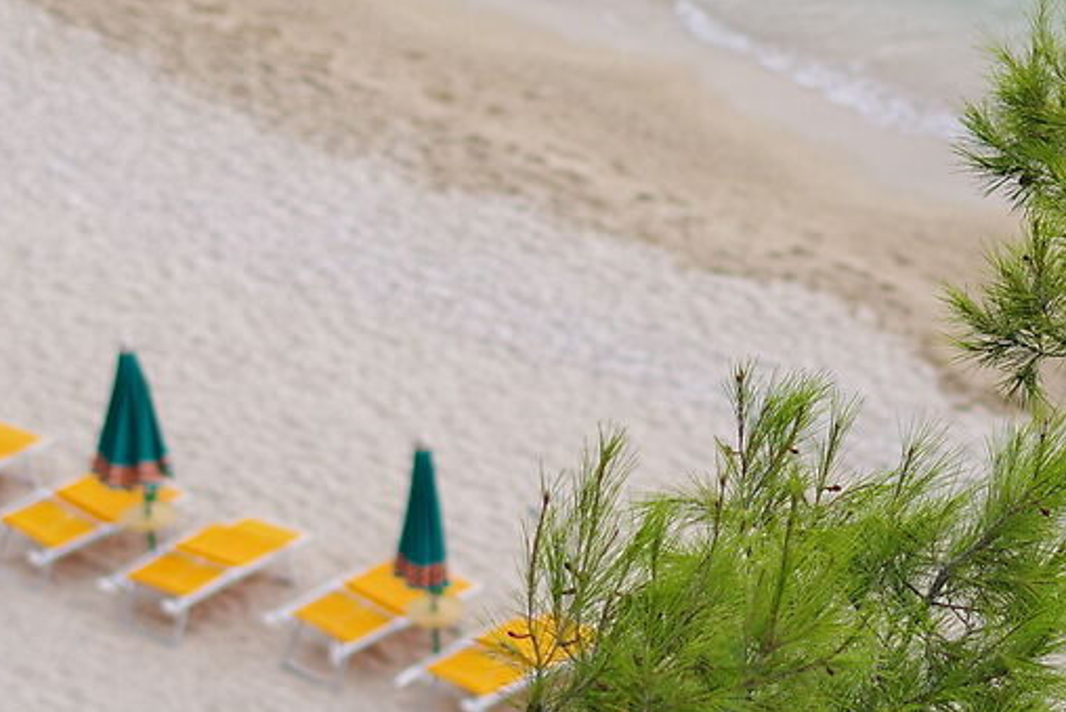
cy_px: 252
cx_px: 848
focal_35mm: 236
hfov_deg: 8.7
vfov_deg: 5.8
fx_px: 6990
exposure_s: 1/160
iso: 100
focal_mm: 50
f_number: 1.8
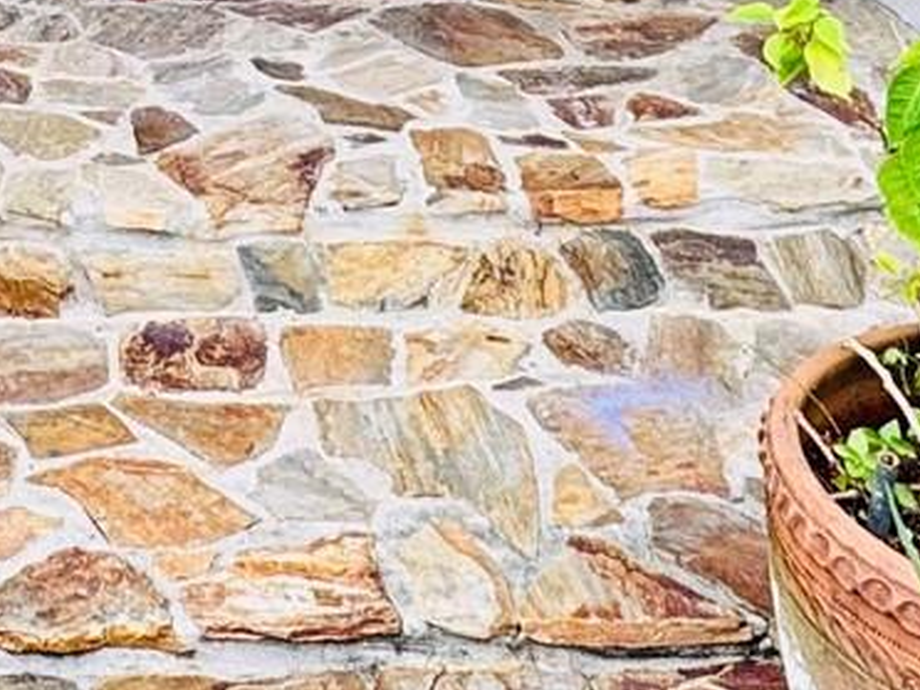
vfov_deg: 16.2
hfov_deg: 24.7
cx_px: 106
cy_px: -552
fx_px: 2046
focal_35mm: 77
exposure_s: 1/294
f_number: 2.2
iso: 40
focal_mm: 2.22
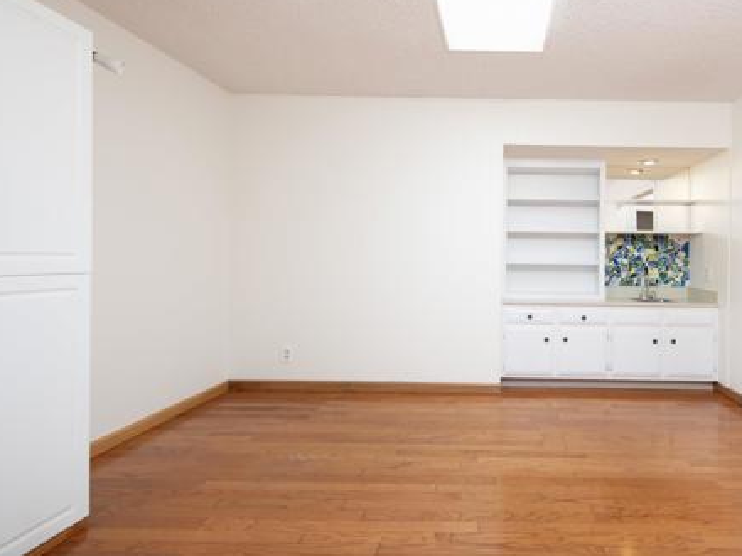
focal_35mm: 21
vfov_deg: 63.4
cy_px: 257
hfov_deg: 76.2
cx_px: 503
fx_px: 450
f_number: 8
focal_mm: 15
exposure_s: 1/250
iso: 320
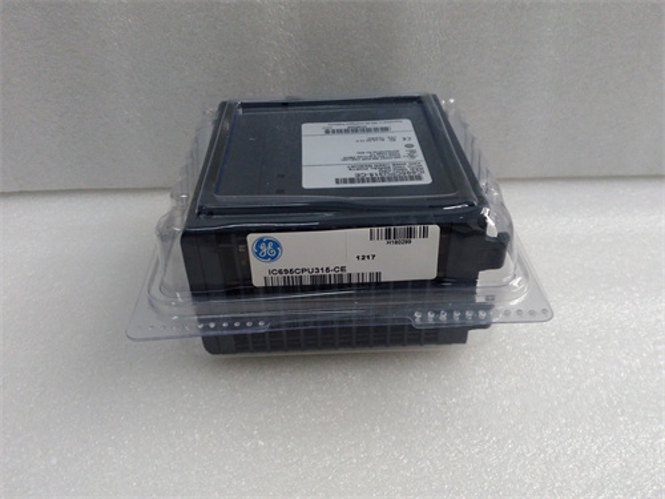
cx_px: 332
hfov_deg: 65.3
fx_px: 519
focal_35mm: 27
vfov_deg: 51.4
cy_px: 250
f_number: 2
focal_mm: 3.79
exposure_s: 1/33
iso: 407
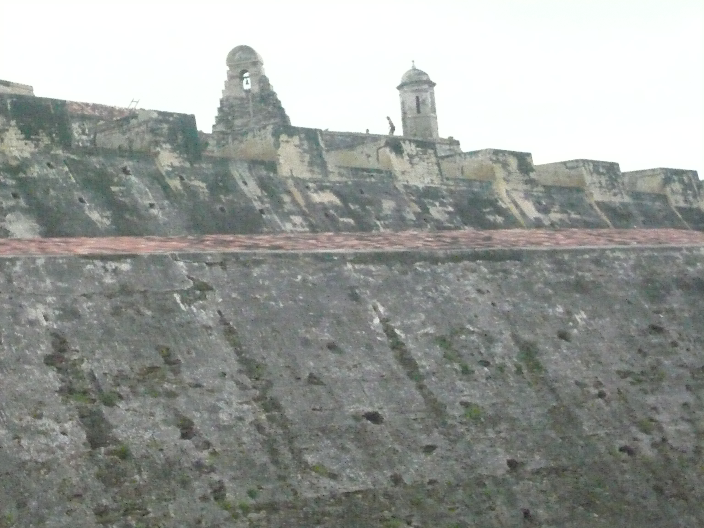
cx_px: 352
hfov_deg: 21.1
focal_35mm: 93
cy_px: 264
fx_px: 1891
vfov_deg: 15.9
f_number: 16
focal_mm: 15.5
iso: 1250
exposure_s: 1/320
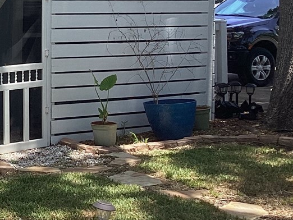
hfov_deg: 18.4
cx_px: -139
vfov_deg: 15.2
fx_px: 804
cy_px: -11
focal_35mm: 95
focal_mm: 3.3
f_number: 2.4
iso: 25
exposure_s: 1/515
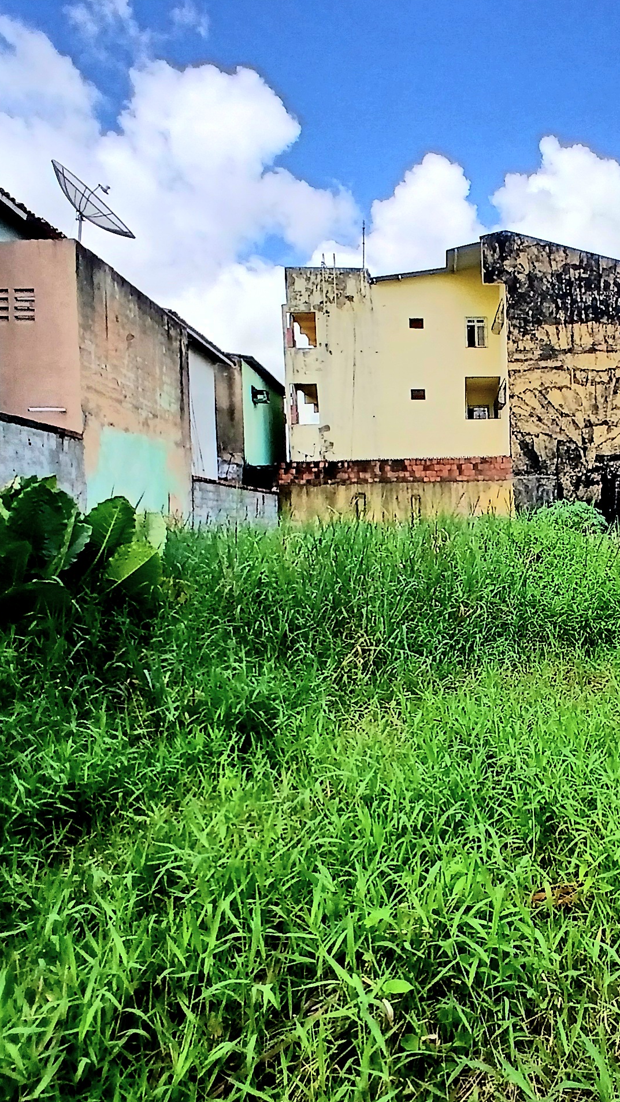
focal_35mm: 25
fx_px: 731
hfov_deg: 42.9
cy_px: 551
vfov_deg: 74.1
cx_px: 533
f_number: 2.2
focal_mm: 1.4
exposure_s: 1/1250
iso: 50
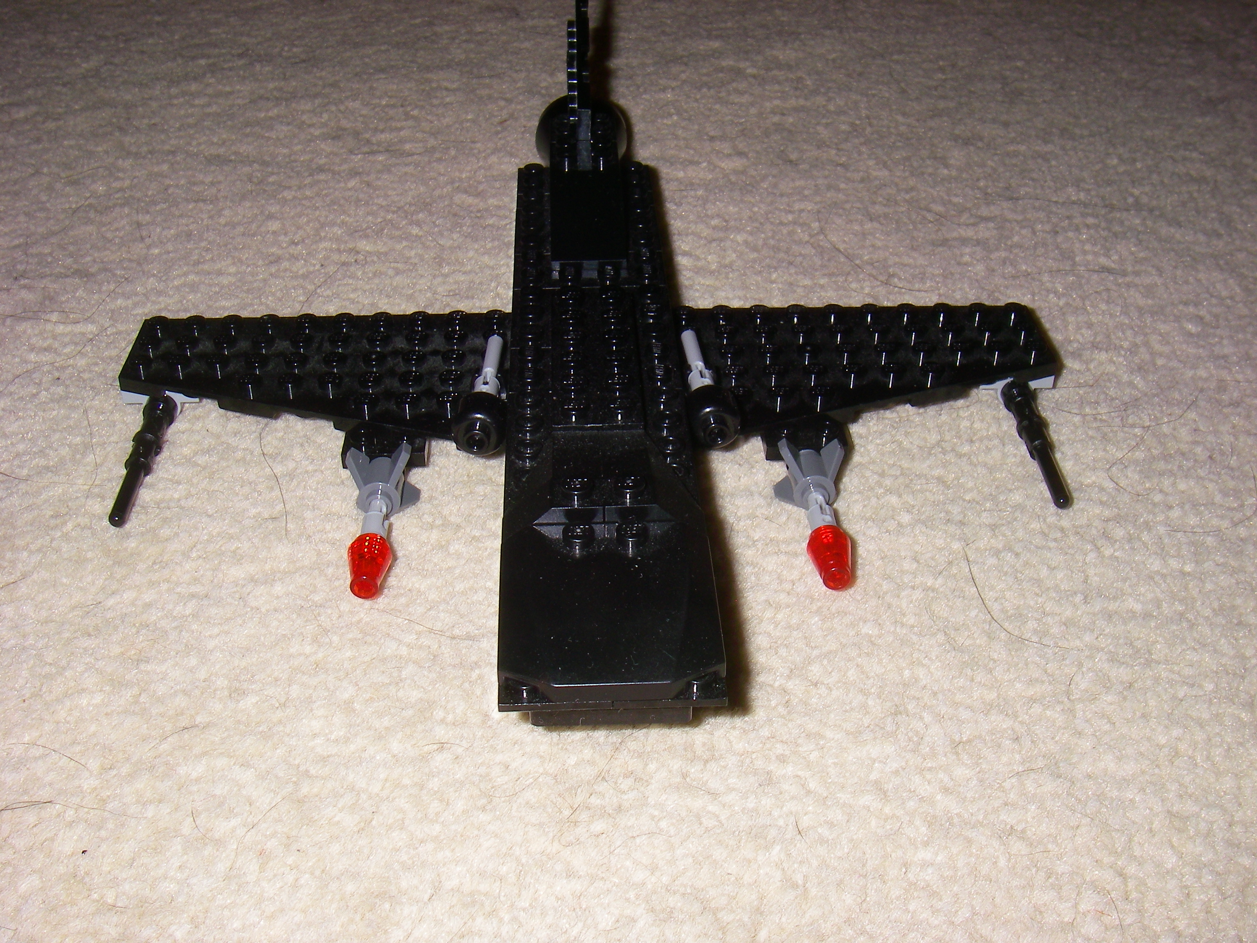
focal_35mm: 38
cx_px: 628
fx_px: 1380
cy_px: 472
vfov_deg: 37.7
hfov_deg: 49.0
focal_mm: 6.3
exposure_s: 1/40
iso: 64
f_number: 6.6
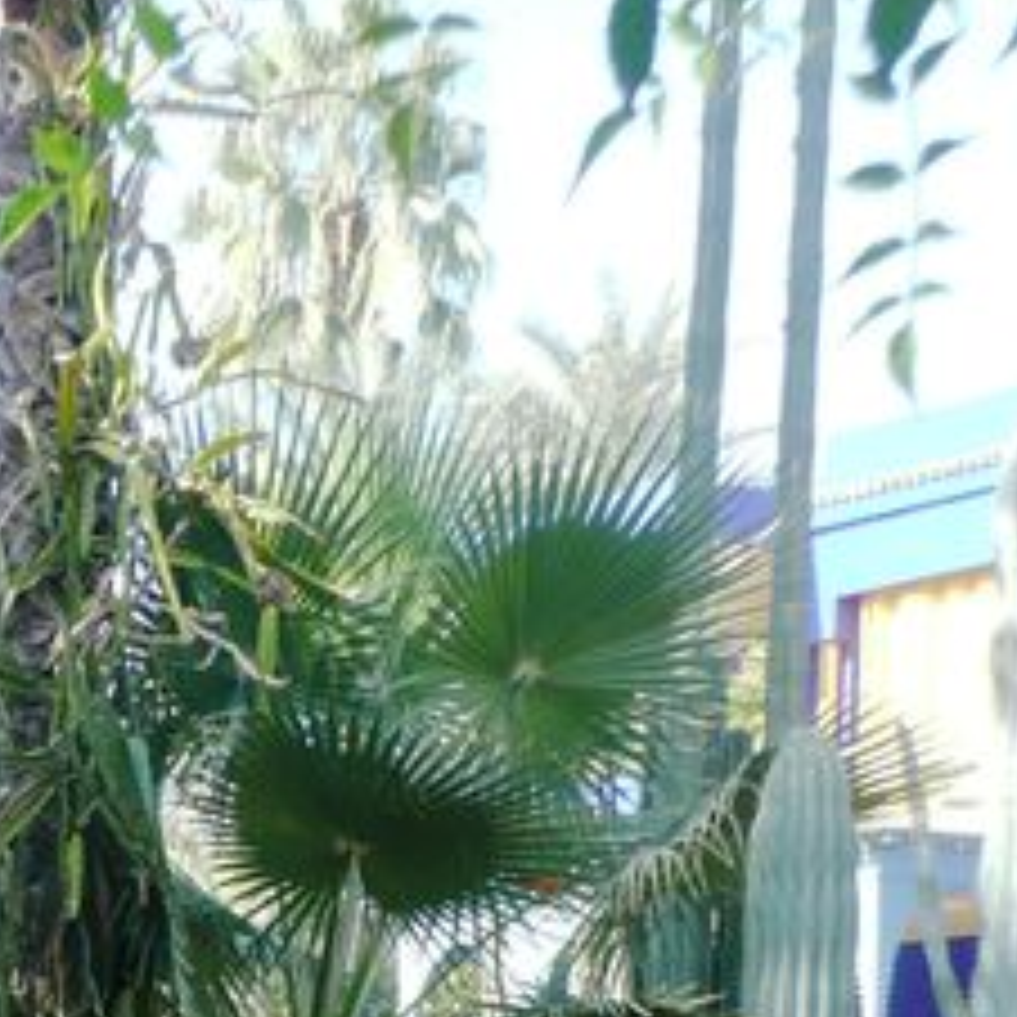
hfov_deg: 15.8
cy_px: 1773
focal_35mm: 106
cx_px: -220
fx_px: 3523
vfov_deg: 14.6
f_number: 3.4
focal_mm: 4.9
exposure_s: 1/125
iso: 100
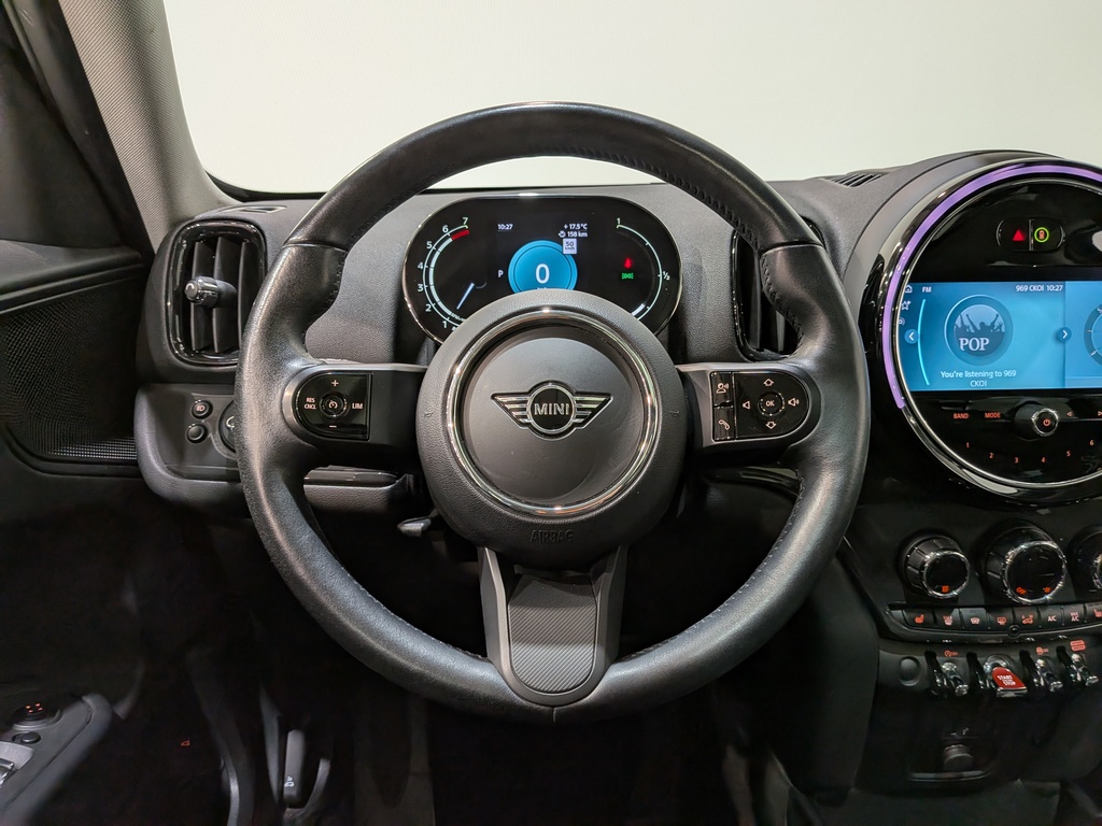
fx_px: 764
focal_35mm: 24
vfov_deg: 56.8
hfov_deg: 71.6
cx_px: 551
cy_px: 413
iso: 80
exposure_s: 1/50
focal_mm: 4.53
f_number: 1.7
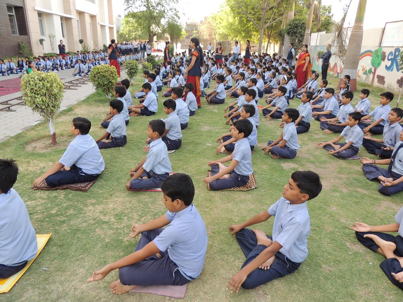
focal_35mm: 24
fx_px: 279
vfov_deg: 56.8
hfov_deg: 71.6
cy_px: 151
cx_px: 202
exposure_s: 1/100
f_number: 3
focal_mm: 4.3
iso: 100
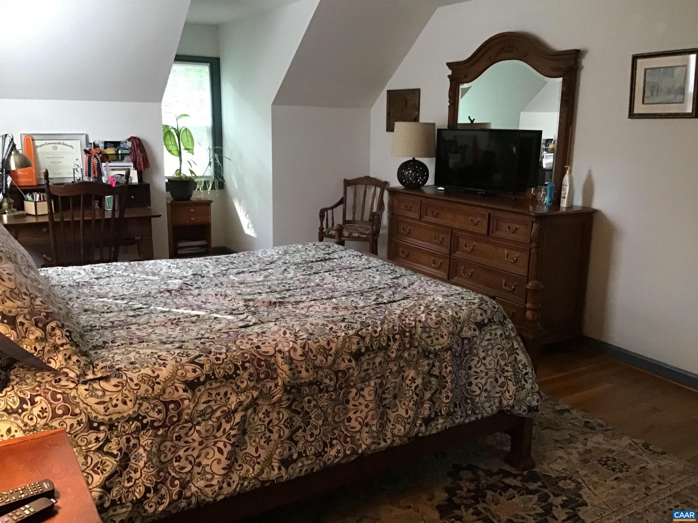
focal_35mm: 31
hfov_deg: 58.4
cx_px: 349
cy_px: 262
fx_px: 625
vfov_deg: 45.4
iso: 200
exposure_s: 1/24
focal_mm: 3.3
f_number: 2.4
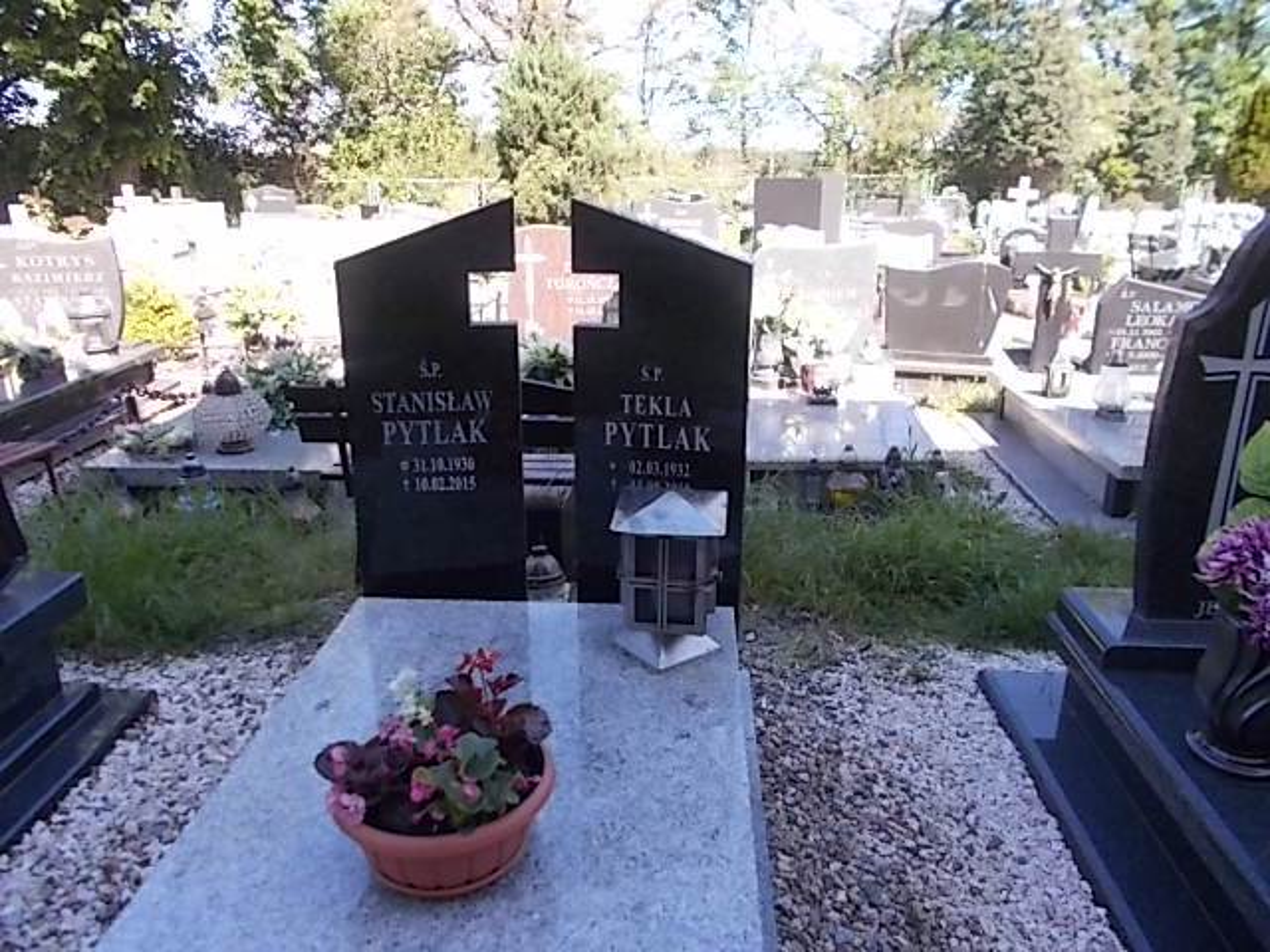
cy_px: 476
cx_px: 635
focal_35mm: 26
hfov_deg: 67.3
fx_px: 954
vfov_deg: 53.1
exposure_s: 1/160
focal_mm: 4.6
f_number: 3.2
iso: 80
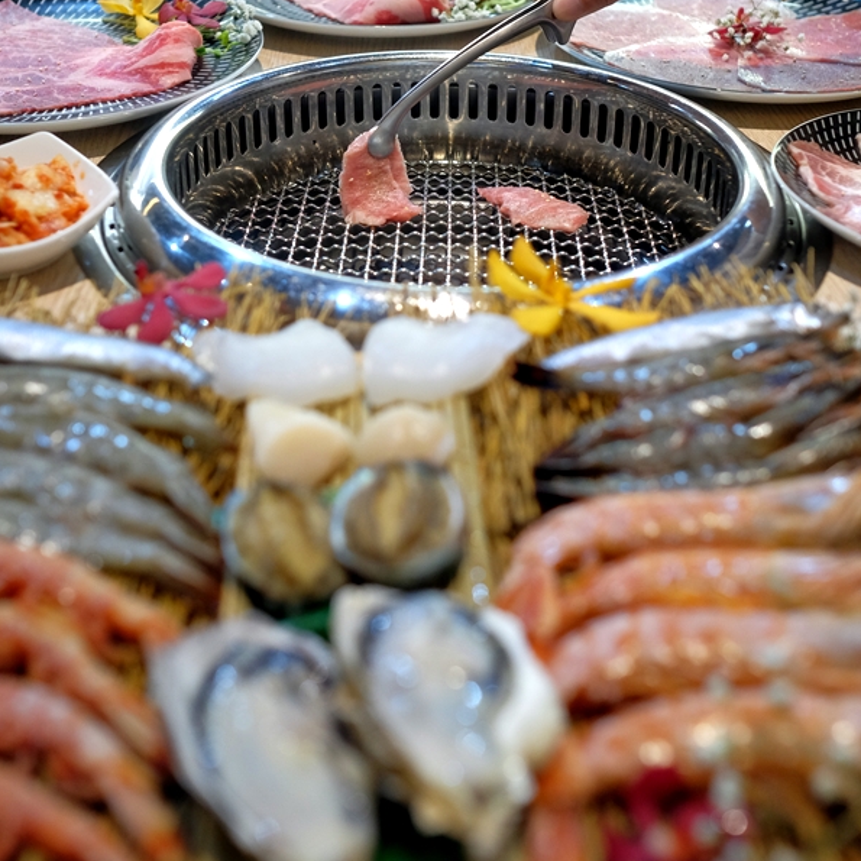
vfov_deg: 37.4
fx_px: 1266
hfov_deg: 37.6
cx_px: 431
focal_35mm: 45
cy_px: 357
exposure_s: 1/120
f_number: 2.5
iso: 1600
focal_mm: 23
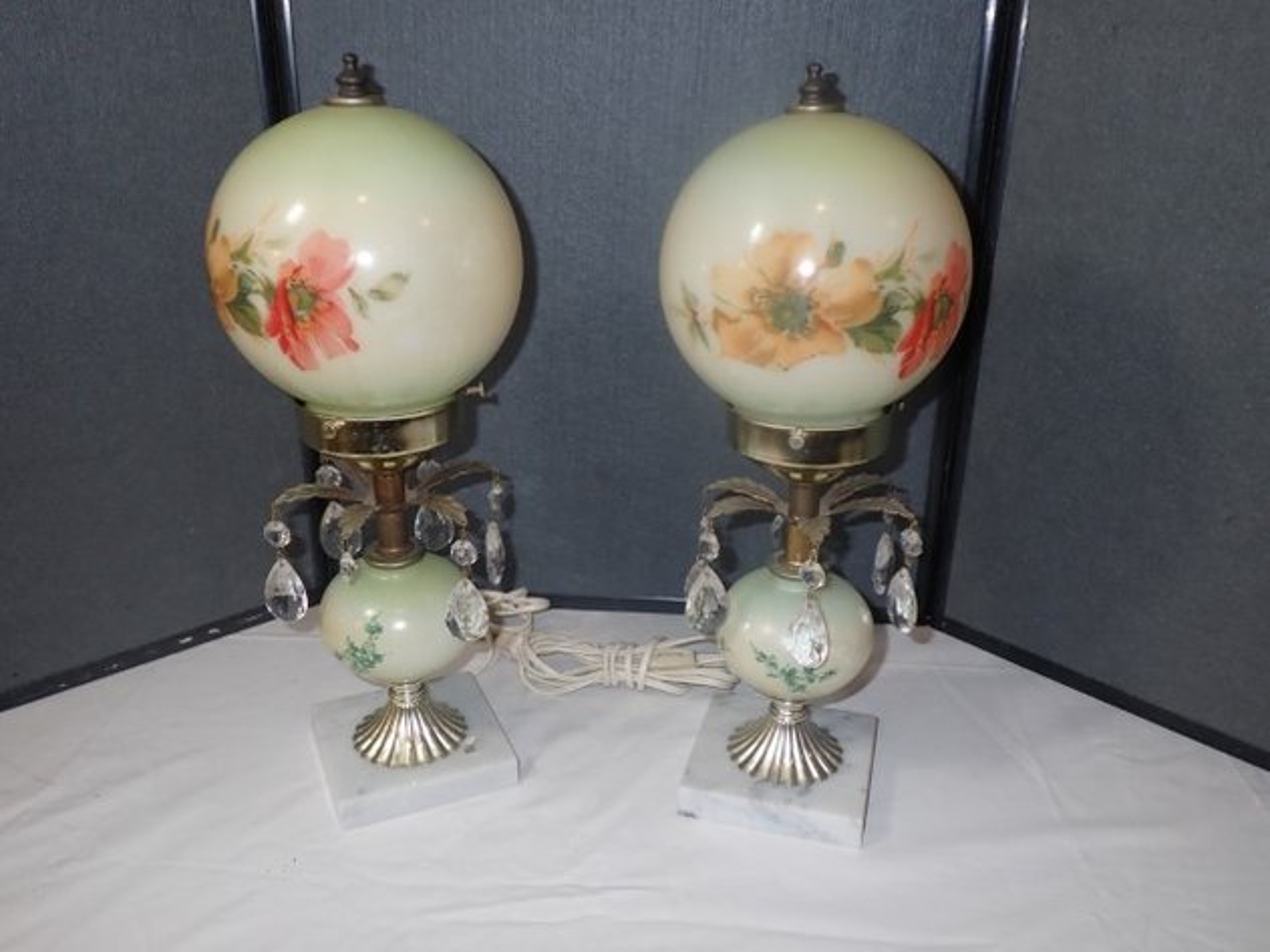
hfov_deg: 60.0
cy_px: 476
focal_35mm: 30
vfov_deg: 46.8
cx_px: 635
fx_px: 1100
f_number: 6.3
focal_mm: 5.4
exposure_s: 1/30
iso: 125
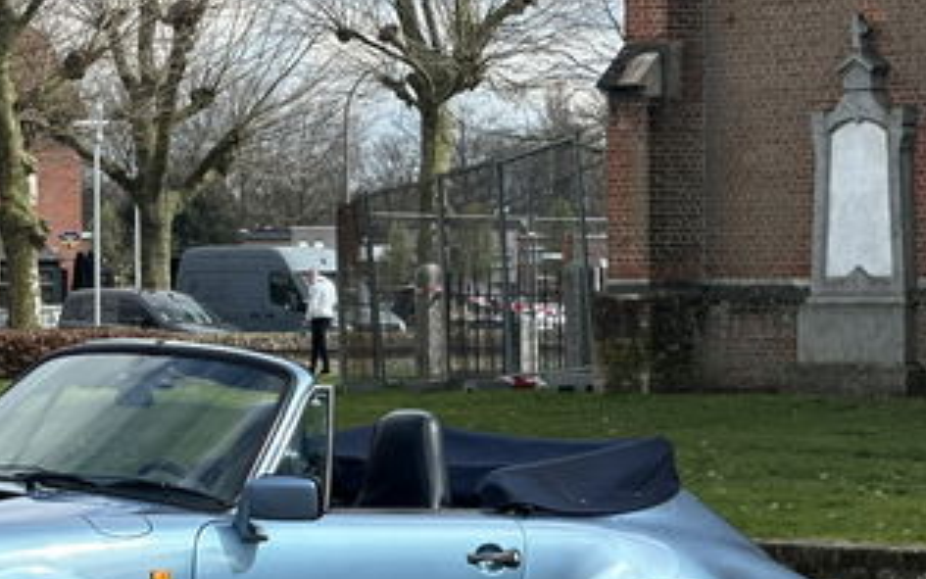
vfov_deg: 6.6
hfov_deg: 10.5
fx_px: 5023
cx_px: 138
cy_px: 550
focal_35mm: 199
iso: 25
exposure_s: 1/217
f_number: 2.8
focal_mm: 9
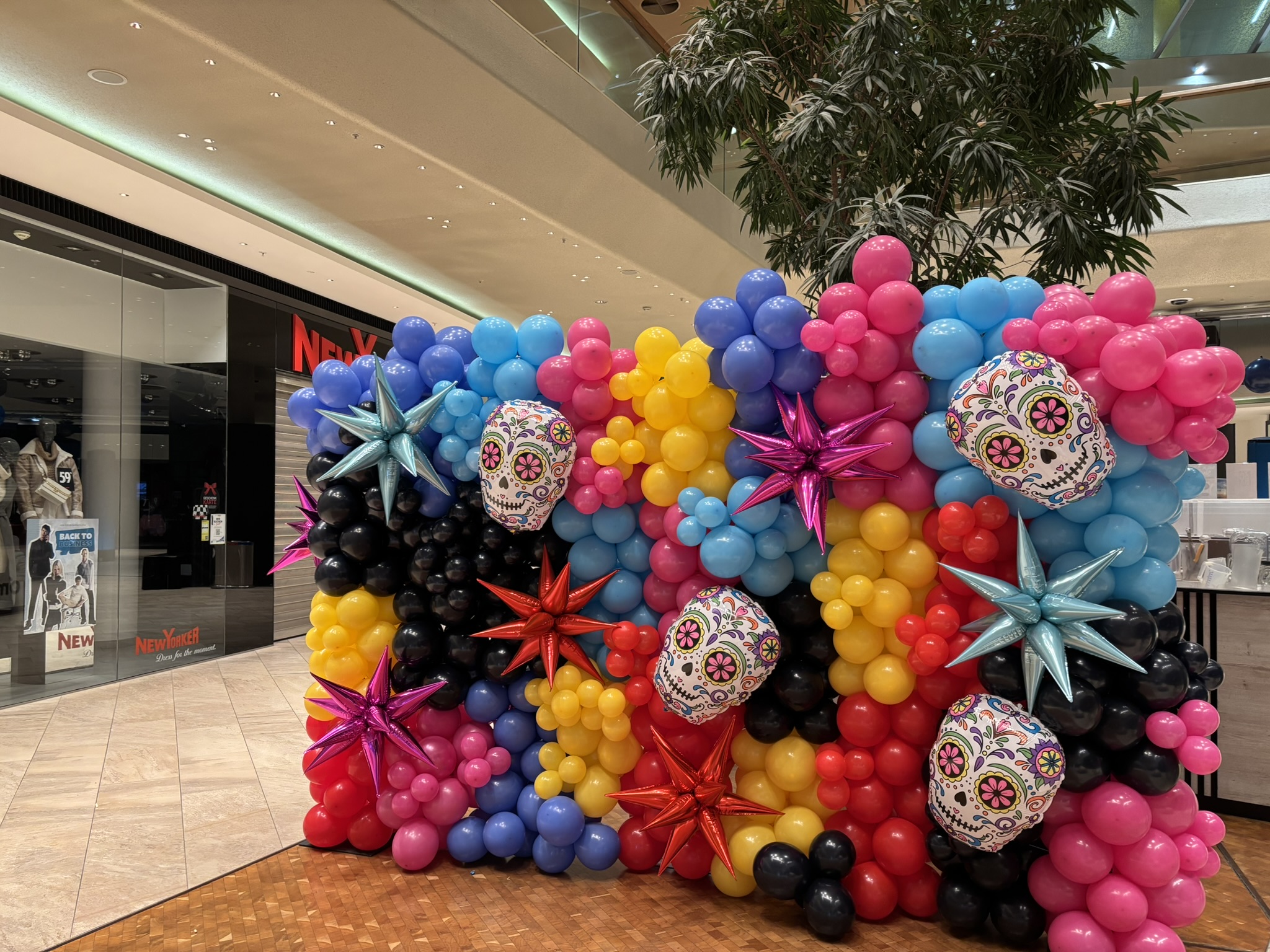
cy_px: 476
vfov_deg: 53.1
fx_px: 954
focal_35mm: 26
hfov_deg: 67.3
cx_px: 635
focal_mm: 5.96
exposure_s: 1/50
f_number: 1.6
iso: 200
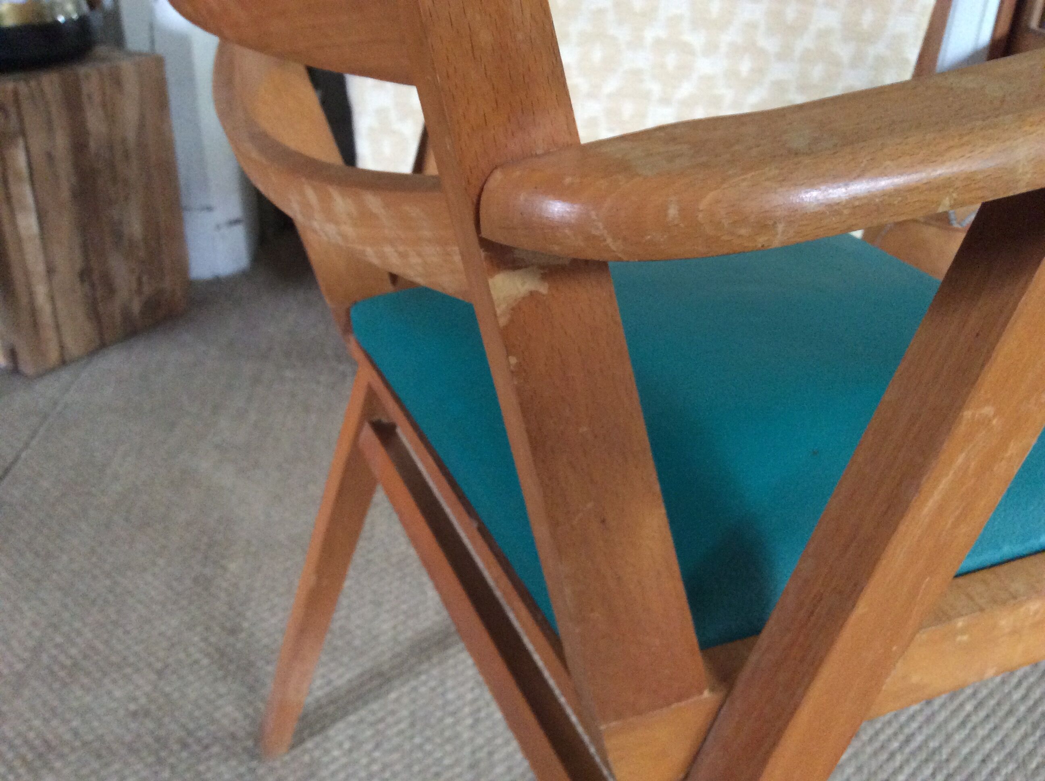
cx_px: 522
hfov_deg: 56.9
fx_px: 965
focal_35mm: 32
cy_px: 390
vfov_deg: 44.1
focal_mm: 3.3
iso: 320
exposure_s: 1/17
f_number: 2.4
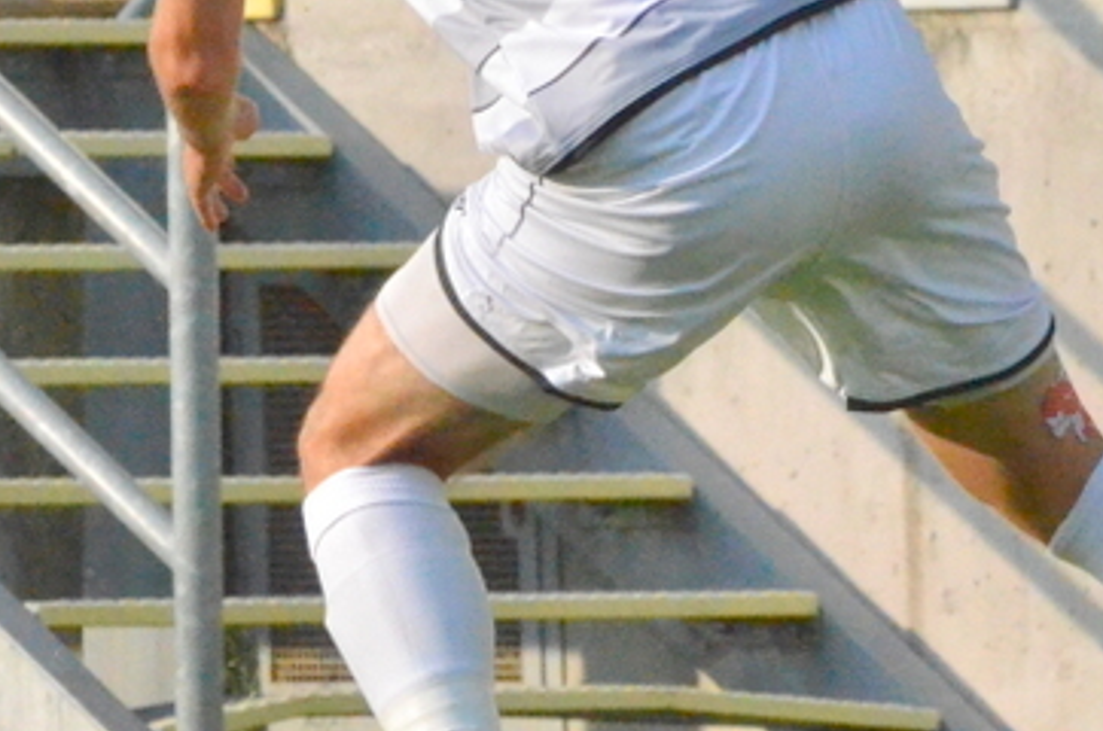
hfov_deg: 2.1
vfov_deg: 1.4
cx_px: 975
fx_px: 30432
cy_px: 23
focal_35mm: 995
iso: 6400
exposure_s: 1/8000
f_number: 11
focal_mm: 200
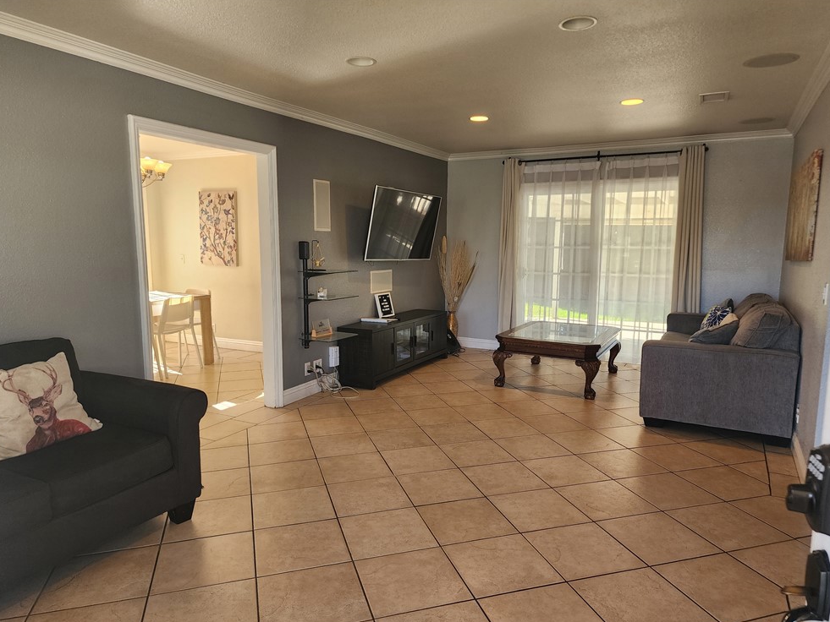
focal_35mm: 24
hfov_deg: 71.6
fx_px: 576
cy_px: 321
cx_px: 413
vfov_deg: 56.8
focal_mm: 6.4
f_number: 1.8
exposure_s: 1/120
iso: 100
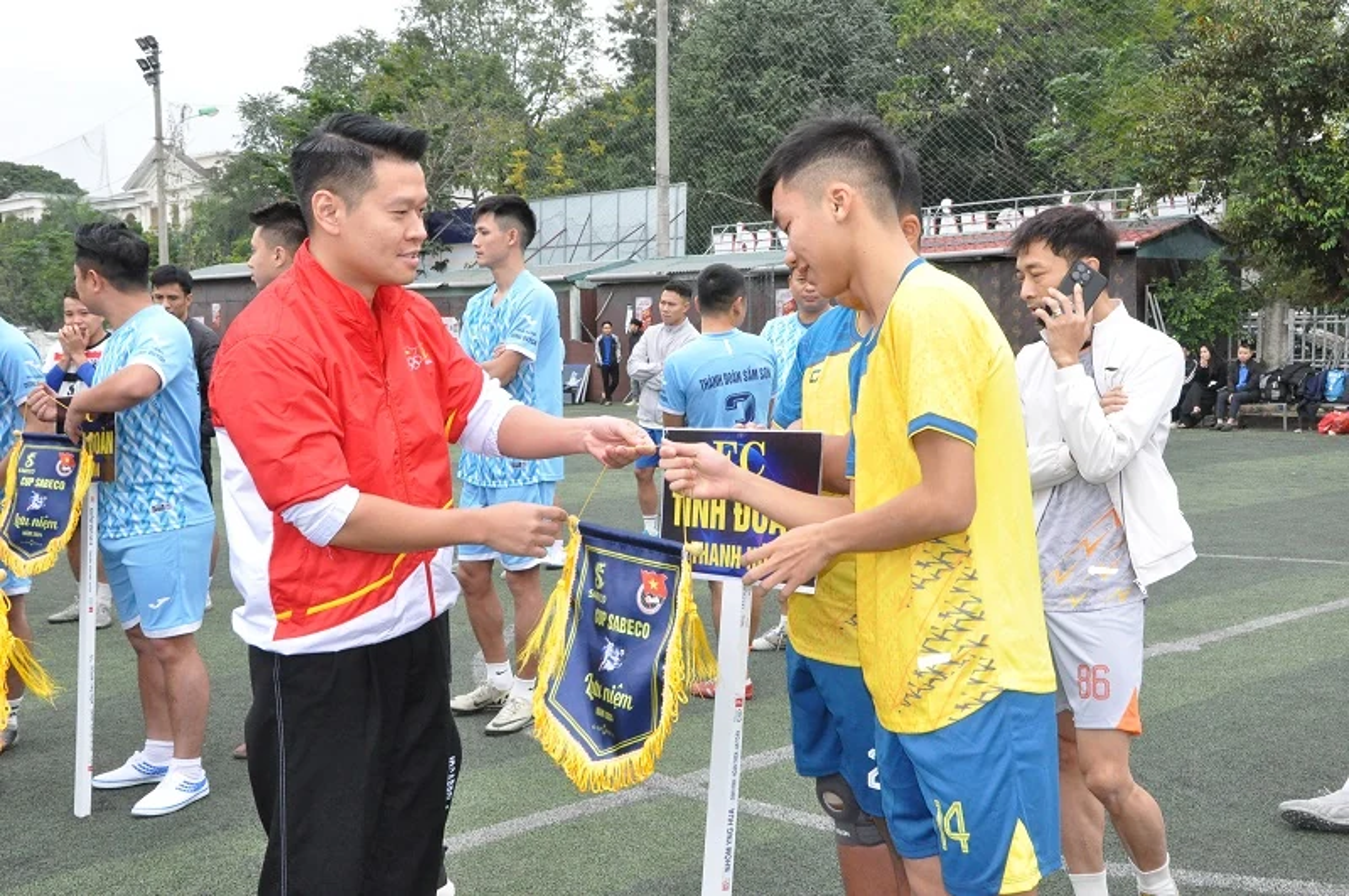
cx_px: 674
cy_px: 448
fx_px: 1572
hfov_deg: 46.5
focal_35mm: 42
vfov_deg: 31.8
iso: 2500
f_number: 11
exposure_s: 1/200
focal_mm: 28
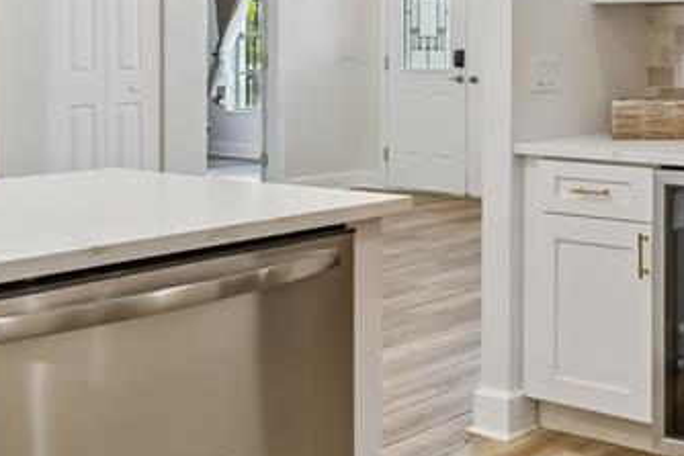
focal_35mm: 46
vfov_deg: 28.4
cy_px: 63
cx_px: 858
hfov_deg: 33.2
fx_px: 874
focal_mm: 10
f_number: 7.1
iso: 100
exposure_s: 1/4
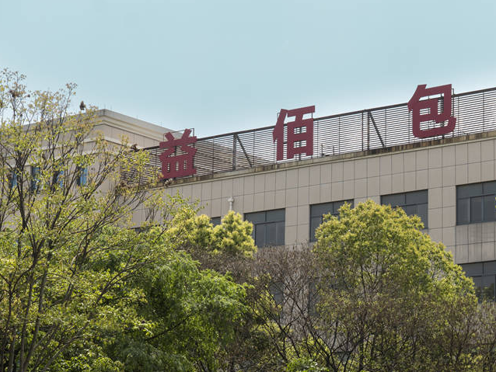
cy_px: 239
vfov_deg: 15.6
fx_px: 1360
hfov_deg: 20.5
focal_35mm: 95
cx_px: 357
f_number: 9
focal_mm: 35
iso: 100
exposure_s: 1/160
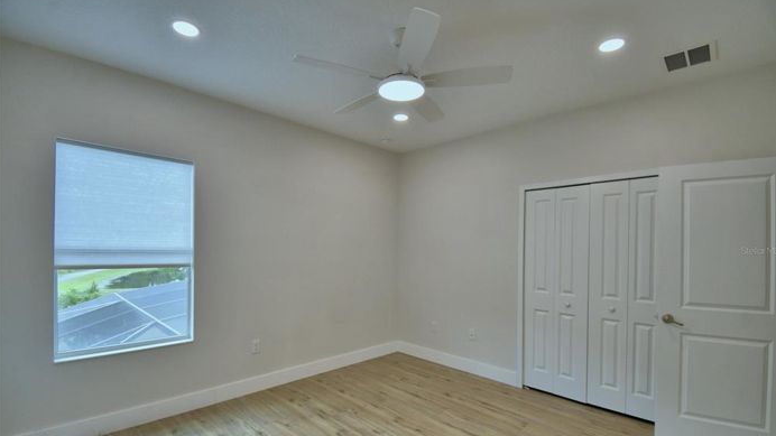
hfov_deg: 99.4
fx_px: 329
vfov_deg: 66.7
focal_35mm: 16
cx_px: 390
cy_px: 251
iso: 200
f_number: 4.5
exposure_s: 1/125
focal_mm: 10
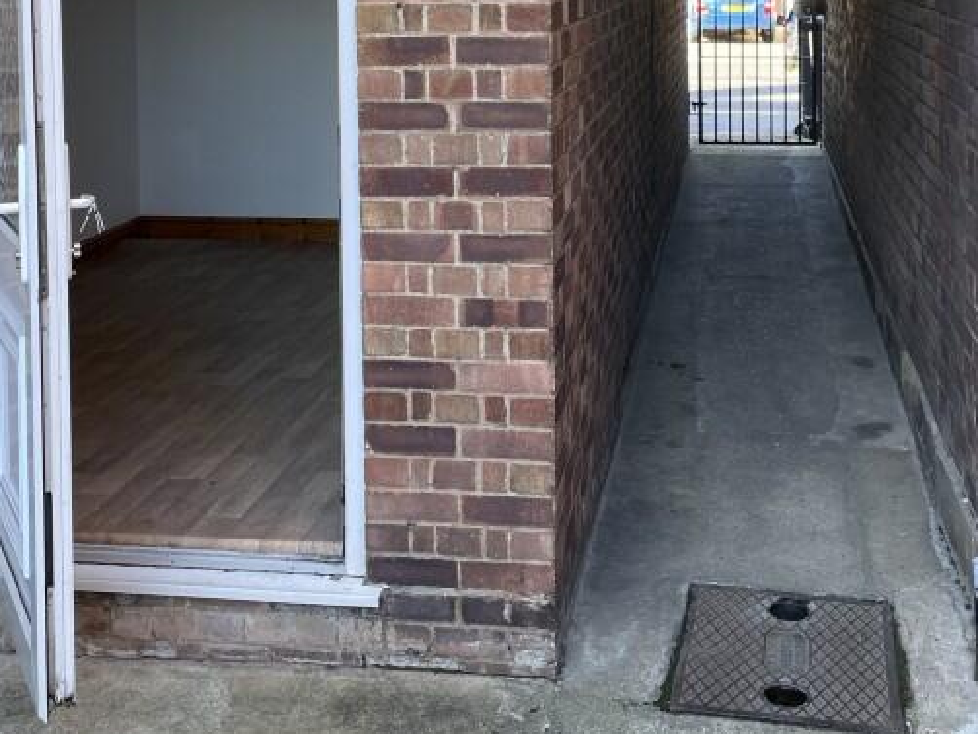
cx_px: 483
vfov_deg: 26.6
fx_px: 1498
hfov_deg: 36.2
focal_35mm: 53
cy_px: 74
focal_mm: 4.2
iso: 50
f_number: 1.6
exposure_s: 1/121
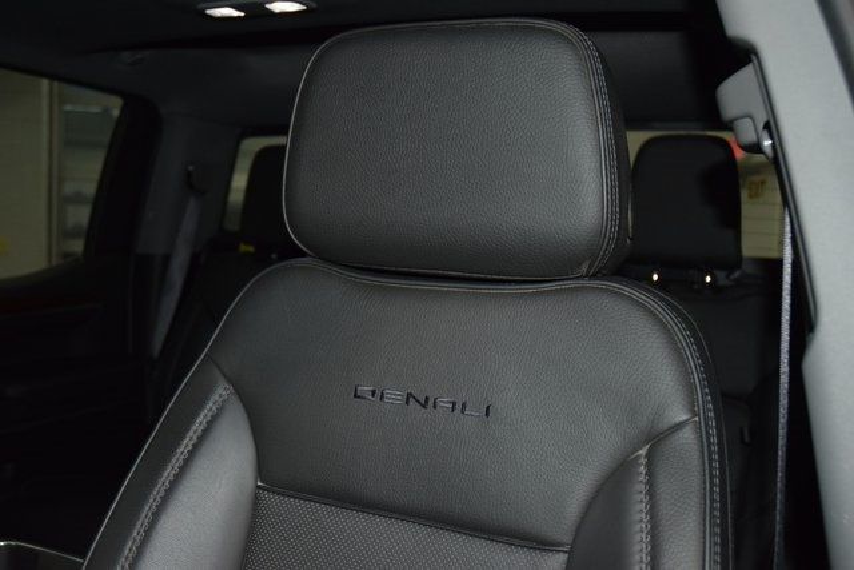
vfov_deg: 35.5
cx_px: 427
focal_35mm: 38
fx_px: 890
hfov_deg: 51.3
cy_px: 285
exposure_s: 1/125
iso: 2000
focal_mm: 25
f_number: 3.8
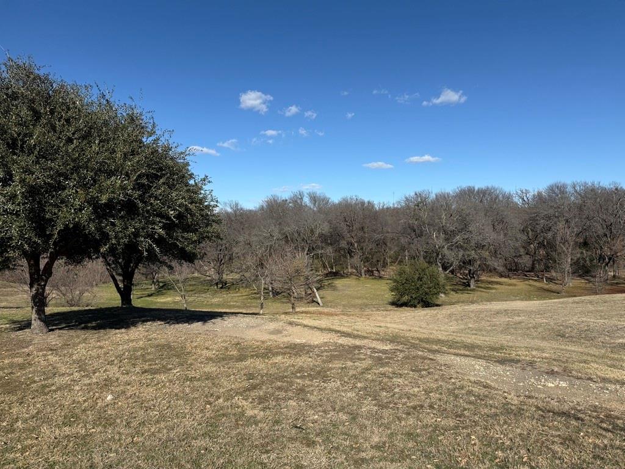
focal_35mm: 24
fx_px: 433
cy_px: 234
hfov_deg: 71.6
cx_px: 312
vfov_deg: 56.8
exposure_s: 1/6173
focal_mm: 6.76
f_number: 1.78
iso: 80
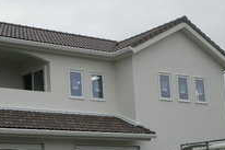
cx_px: 54
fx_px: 531
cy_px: 108
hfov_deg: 23.7
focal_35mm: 85
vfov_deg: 16.0
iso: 80
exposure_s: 1/160
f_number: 5
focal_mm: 7.5
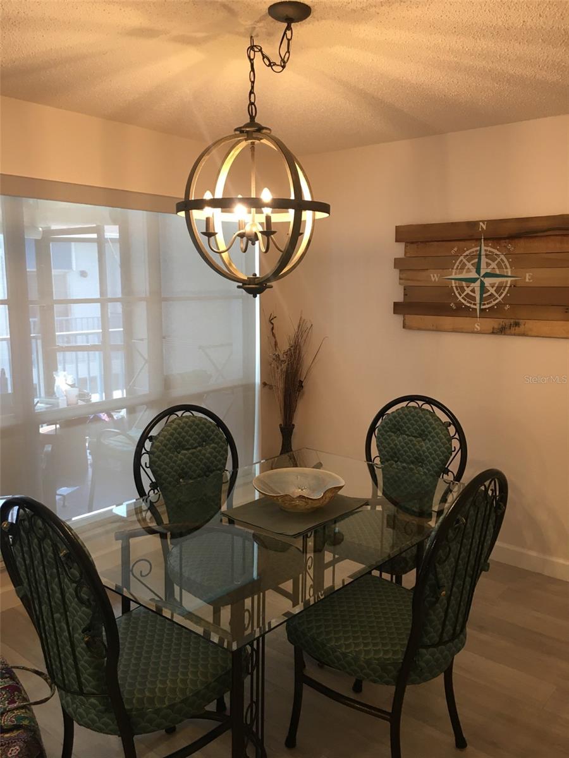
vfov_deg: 61.7
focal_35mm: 29
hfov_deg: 48.2
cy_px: 379
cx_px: 284
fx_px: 636
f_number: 2.2
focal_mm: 4.15
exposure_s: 1/33
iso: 100
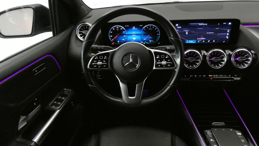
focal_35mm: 22
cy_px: 63
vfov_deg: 51.4
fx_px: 151
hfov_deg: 81.2
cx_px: 130
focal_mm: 3.6
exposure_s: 1/50
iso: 1600
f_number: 2.8
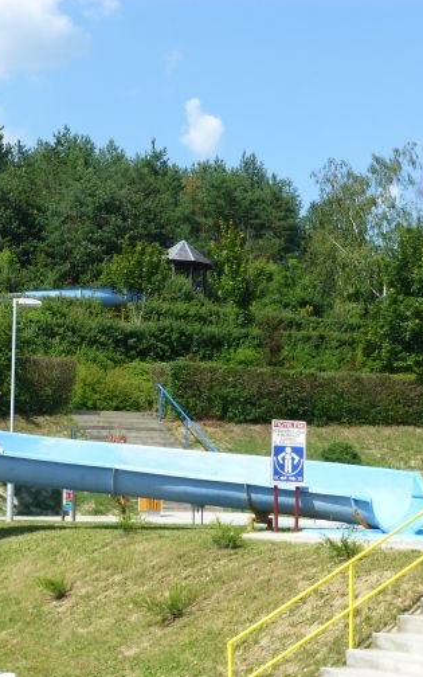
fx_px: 1531
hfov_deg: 15.6
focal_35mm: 83
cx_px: 55
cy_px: 338
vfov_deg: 24.9
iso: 100
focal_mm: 10.3
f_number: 4.7
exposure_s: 1/400
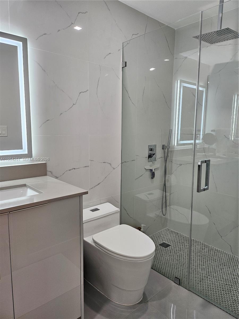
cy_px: 160
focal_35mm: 24
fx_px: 221
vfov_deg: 71.6
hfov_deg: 56.8
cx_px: 120
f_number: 1.8
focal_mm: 5
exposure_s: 1/120
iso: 100
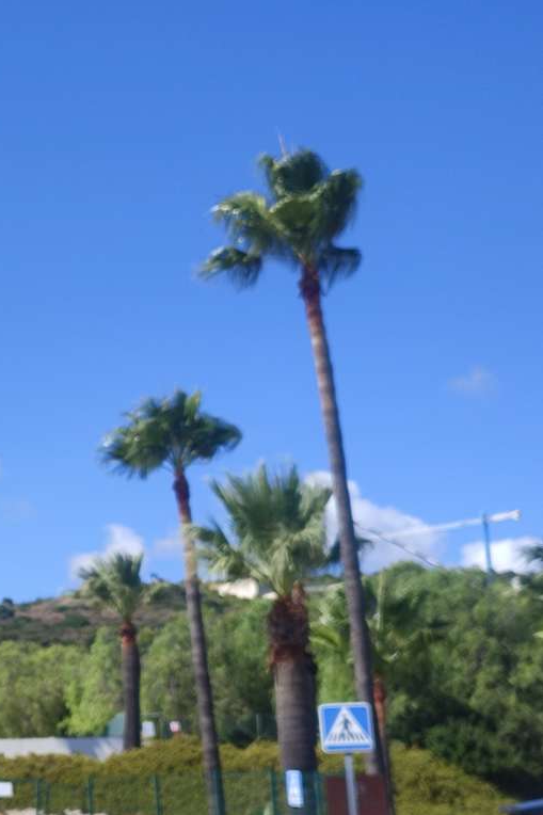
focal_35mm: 49
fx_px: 1109
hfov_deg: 22.8
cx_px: -255
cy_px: 513
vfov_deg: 40.1
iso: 50
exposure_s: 1/545
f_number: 1.89
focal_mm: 5.89
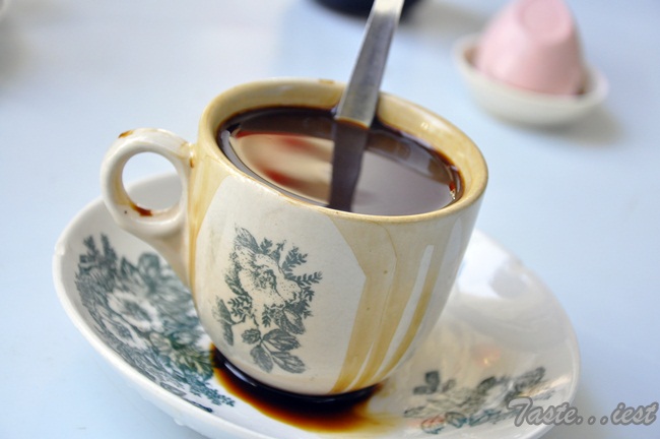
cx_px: 330
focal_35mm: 87
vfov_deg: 15.7
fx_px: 1593
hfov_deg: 23.4
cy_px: 220
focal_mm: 58
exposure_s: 1/160
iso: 1250
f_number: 5.6
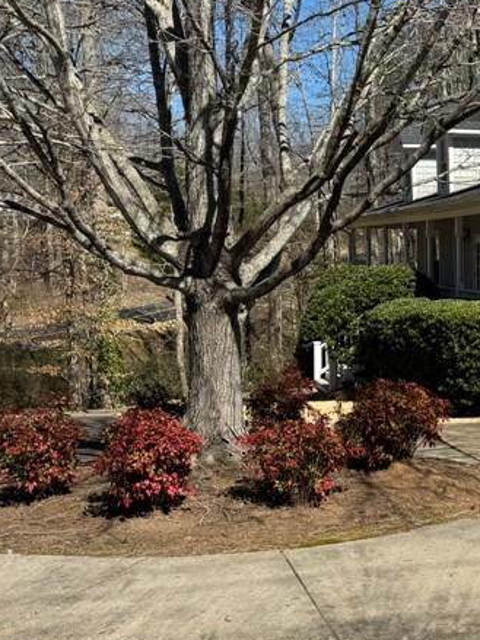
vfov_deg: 34.4
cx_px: 553
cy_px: 331
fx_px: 1036
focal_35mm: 56
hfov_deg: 24.1
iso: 80
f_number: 1.78
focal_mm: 6.76
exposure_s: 1/4310
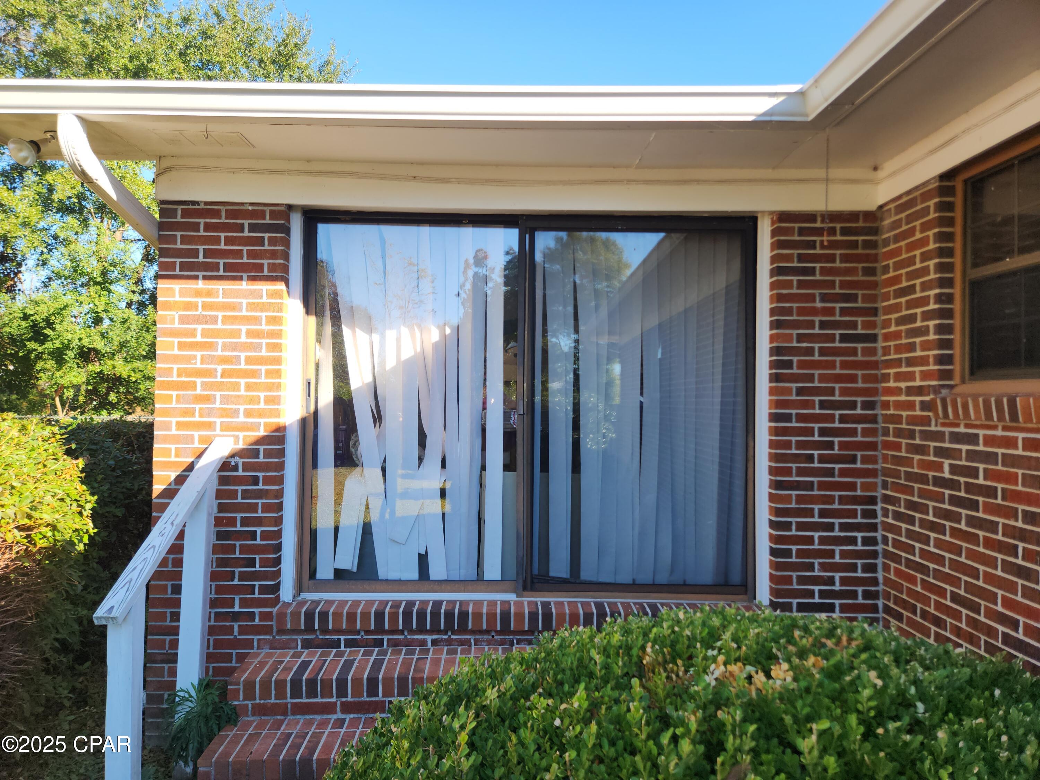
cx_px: 520
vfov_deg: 58.9
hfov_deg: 73.9
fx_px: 691
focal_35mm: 23
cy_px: 390
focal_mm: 5.4
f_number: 1.8
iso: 20
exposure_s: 1/336
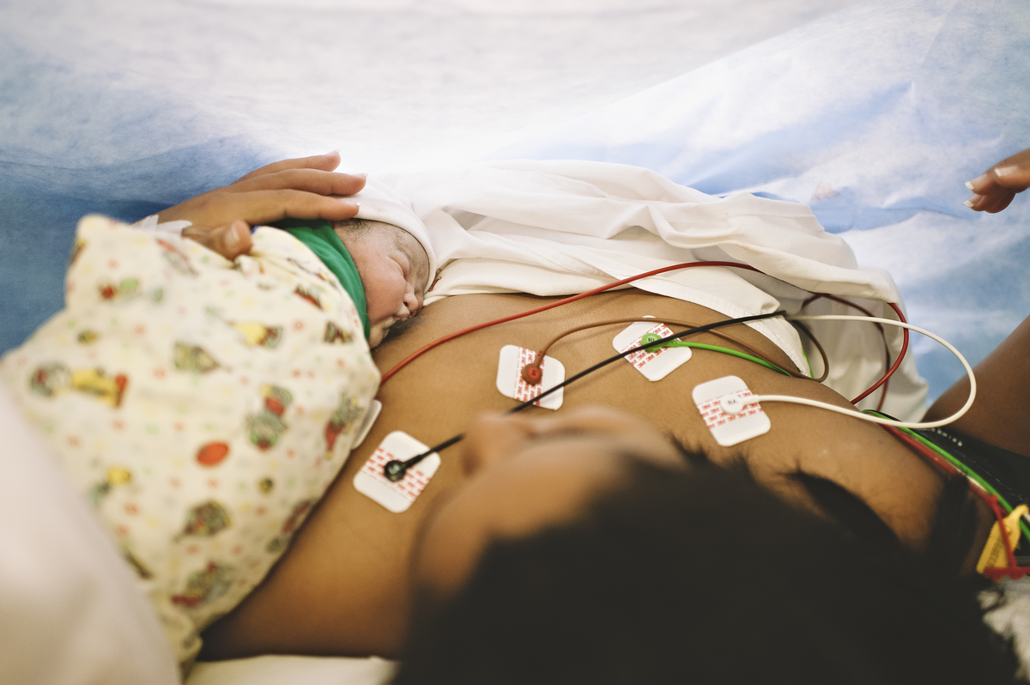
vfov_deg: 37.8
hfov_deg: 54.5
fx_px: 1001
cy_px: 342
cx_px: 515
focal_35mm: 35
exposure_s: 1/200
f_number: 1.6
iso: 1250
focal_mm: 35
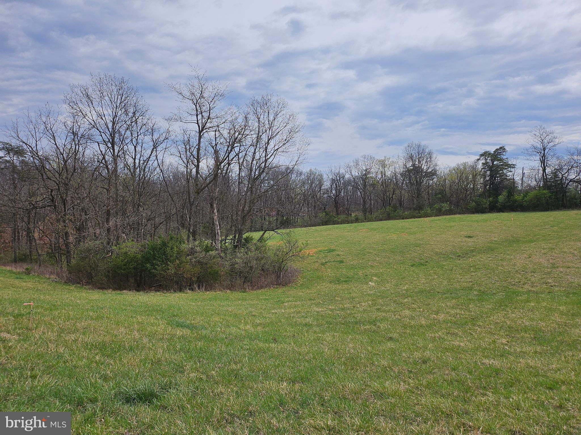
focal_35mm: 24
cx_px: 290
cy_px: 218
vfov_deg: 56.8
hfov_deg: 71.6
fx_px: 403
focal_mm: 5
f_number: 1.8
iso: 50
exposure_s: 1/7023
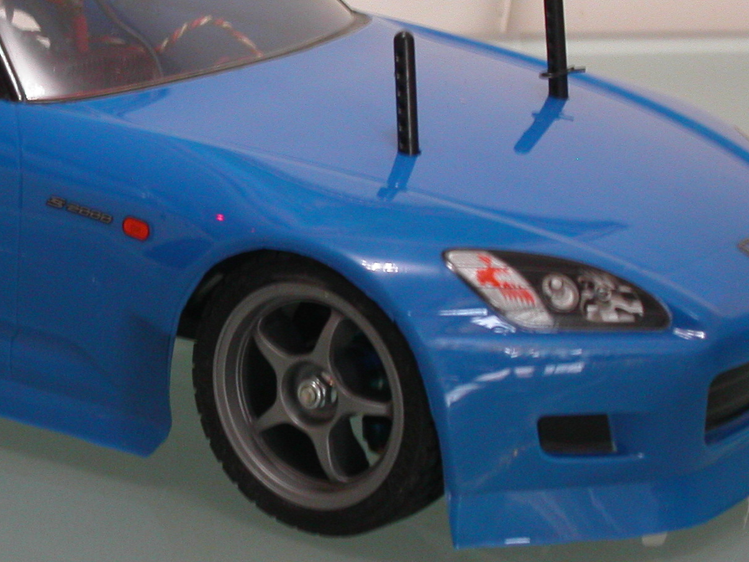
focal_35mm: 113
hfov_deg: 17.3
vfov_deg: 13.1
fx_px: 2446
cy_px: 182
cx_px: 163
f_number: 3.5
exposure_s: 1/8
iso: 200
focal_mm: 12.4
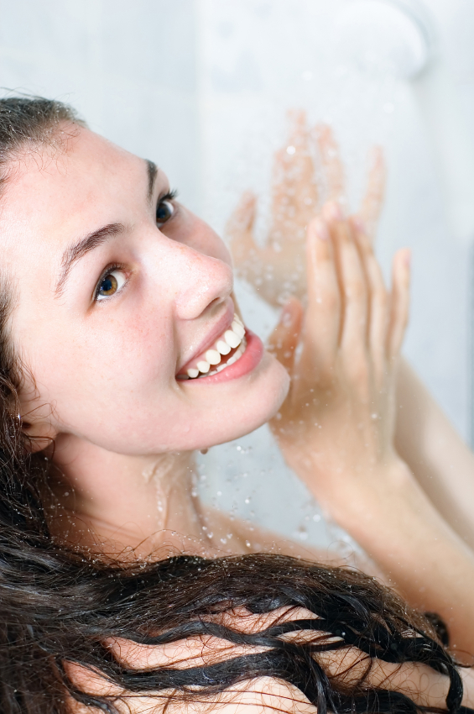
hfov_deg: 18.1
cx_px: 237
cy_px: 357
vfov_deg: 27.0
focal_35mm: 75
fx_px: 1484
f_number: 2.8
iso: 200
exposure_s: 1/500
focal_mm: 50
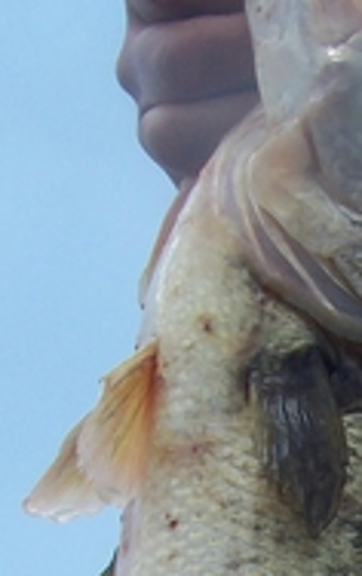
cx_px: 534
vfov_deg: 17.9
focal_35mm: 111
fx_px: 1747
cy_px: 676
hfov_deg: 11.4
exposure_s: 1/500
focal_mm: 5.6
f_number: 5.6
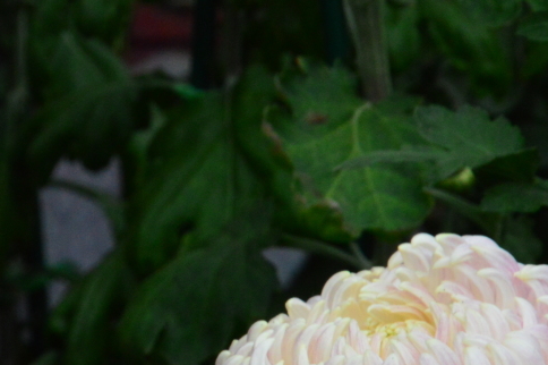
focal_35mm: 952
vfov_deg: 1.4
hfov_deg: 2.2
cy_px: 344
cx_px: 152
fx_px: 14481
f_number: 22
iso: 2500
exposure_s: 1/250
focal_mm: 300
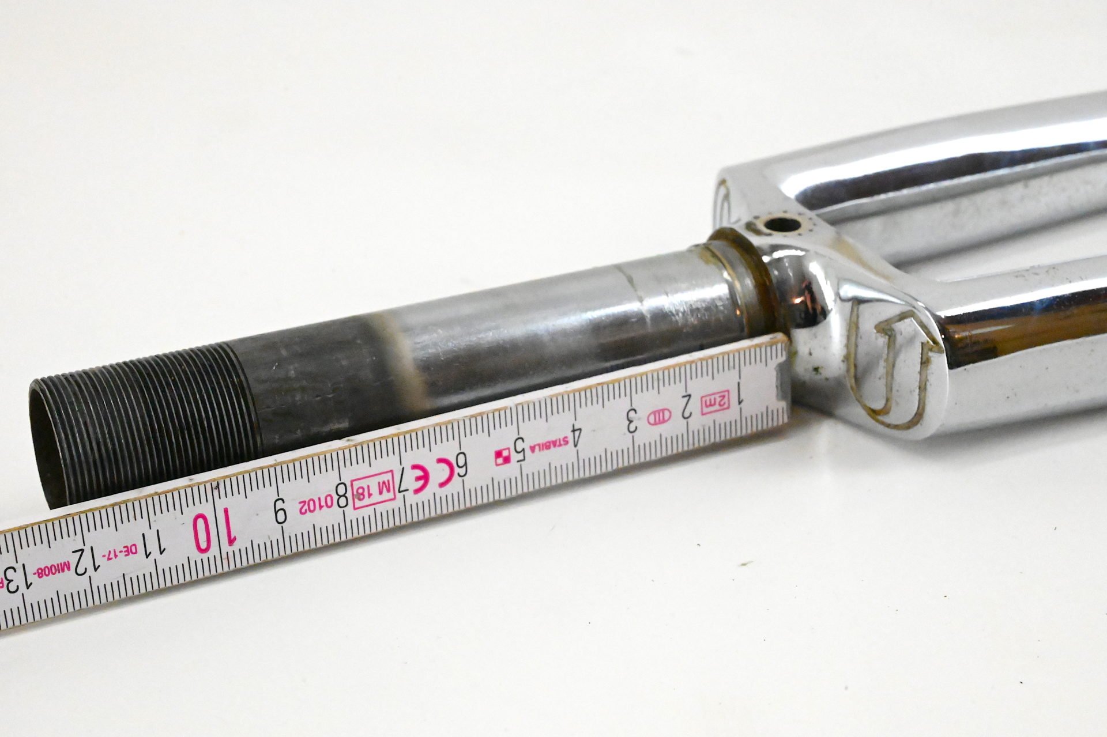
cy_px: 368
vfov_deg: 19.4
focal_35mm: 70
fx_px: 2152
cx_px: 554
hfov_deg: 28.9
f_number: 20
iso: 25600
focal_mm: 70
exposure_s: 1/640
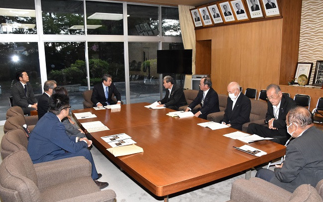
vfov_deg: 44.5
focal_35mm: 28
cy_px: 109
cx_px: 164
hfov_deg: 66.5
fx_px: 246
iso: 1600
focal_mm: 18
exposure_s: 1/60
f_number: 8
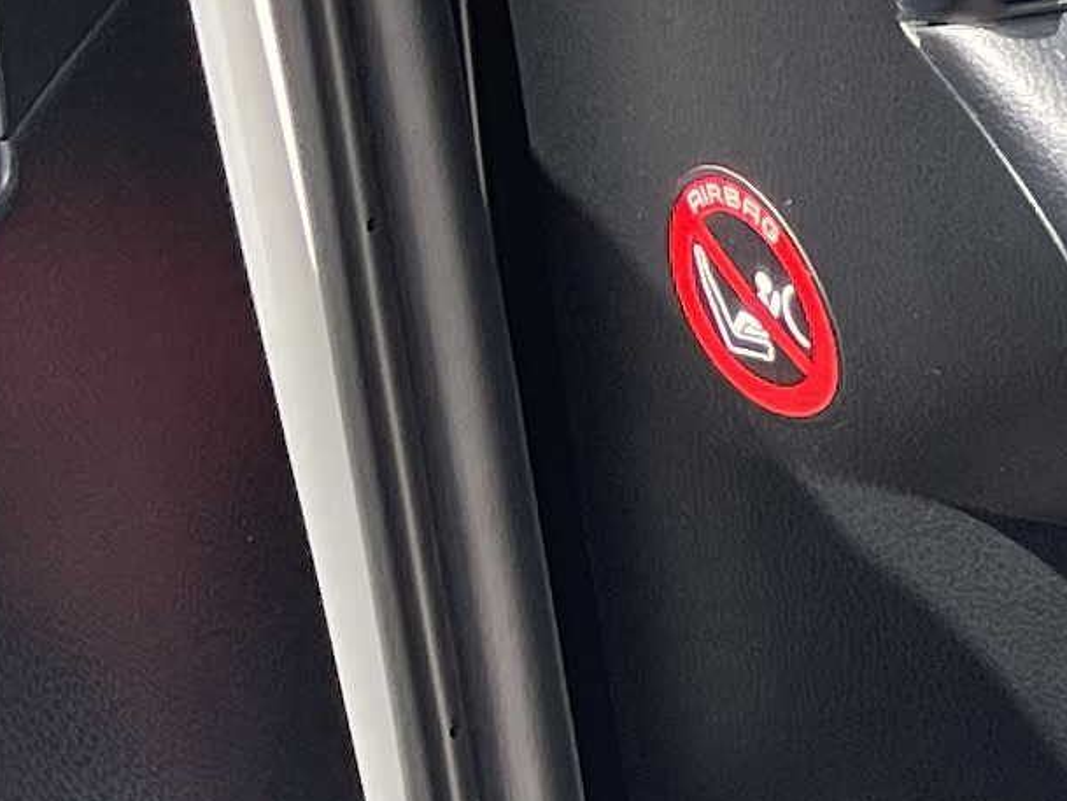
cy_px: 81
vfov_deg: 8.6
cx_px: 2921
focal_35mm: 172
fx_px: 5303
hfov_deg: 9.6
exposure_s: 1/404
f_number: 1.6
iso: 32
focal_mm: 5.1
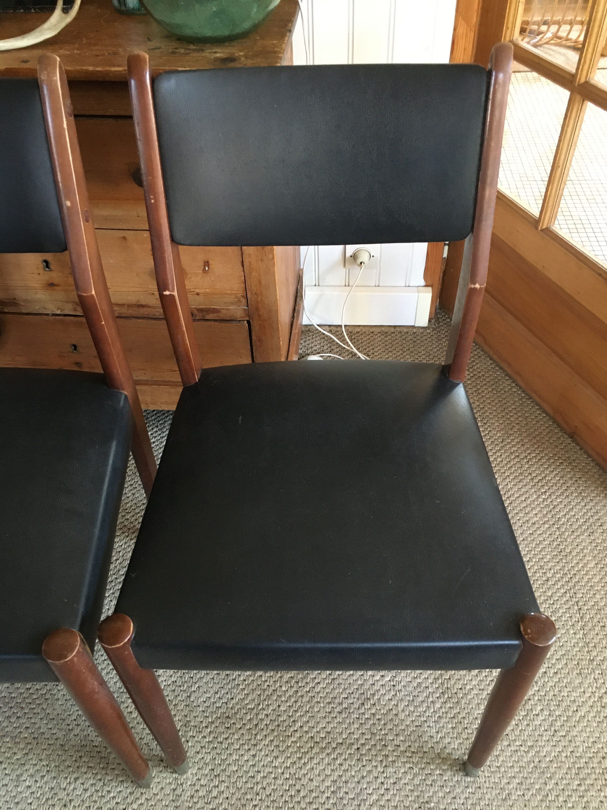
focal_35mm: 29
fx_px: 678
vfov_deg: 61.7
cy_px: 405
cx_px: 304
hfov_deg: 48.2
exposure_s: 1/25
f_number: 2.2
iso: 200
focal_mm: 4.15
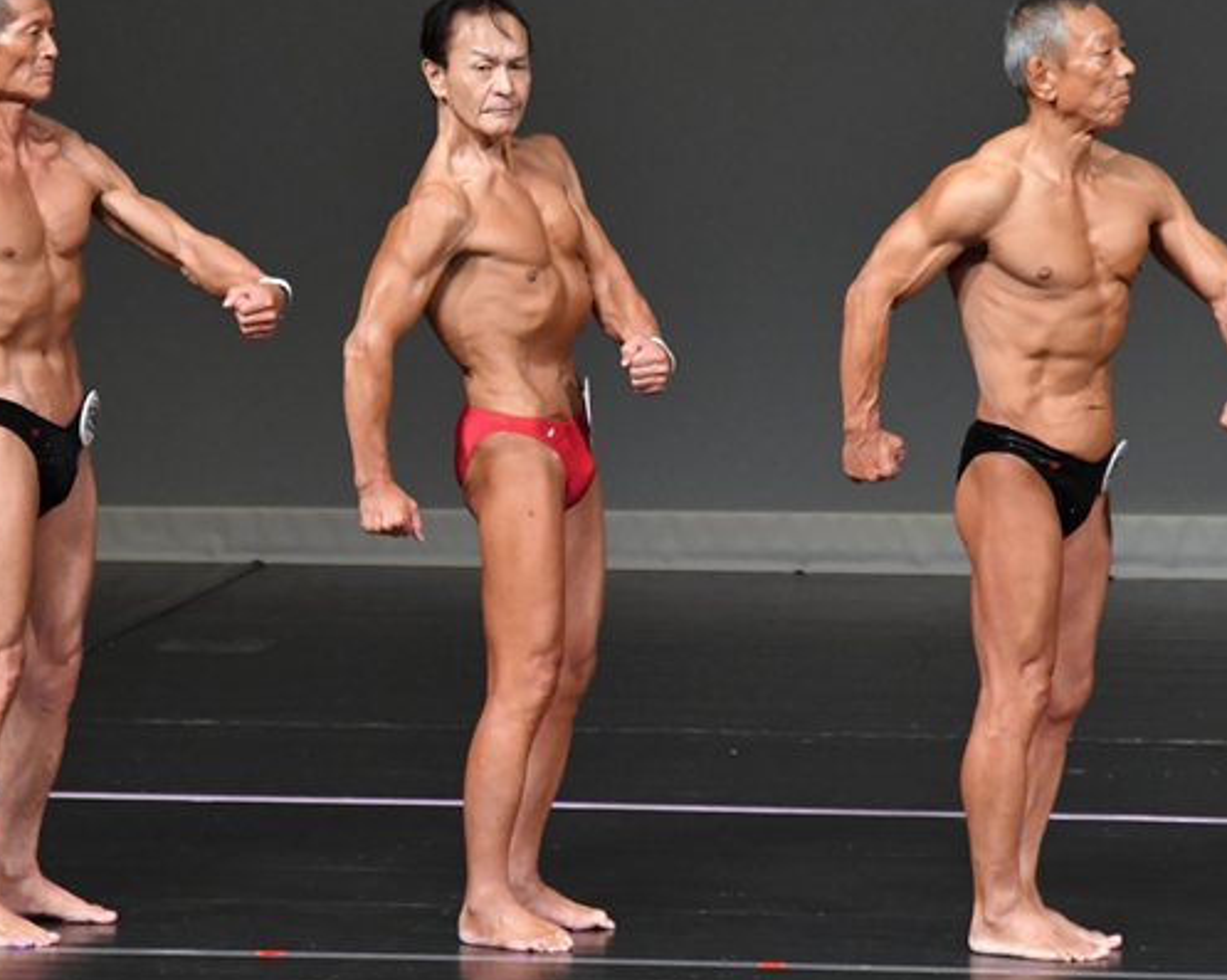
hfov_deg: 4.2
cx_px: 544
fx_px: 16731
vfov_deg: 3.4
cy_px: 486
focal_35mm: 461
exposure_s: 1/400
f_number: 5.6
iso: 4000
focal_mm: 210
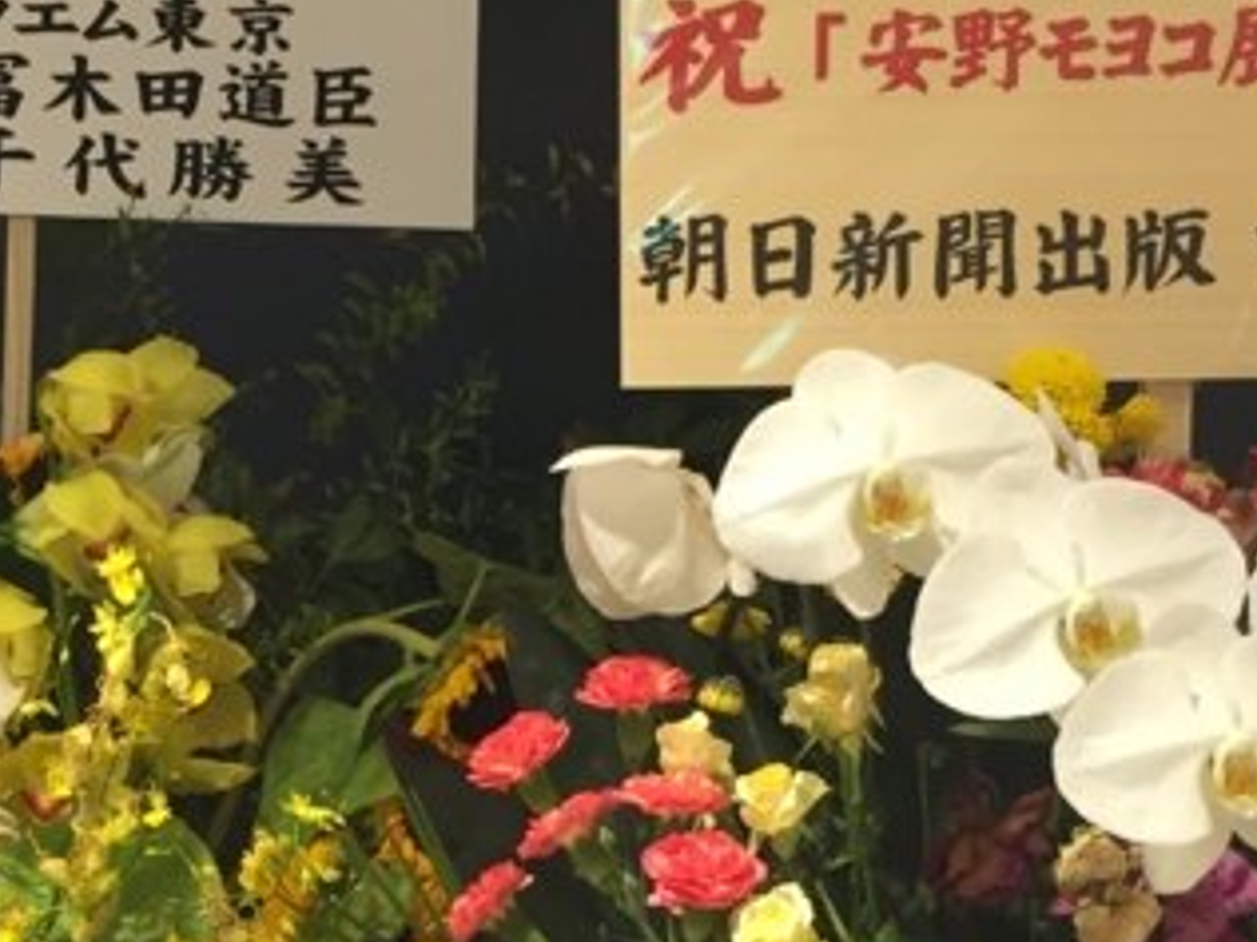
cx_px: 103
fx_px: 3413
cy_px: 986
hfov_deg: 20.4
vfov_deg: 15.4
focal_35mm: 94
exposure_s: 1/30
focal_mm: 4.15
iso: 80
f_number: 2.2
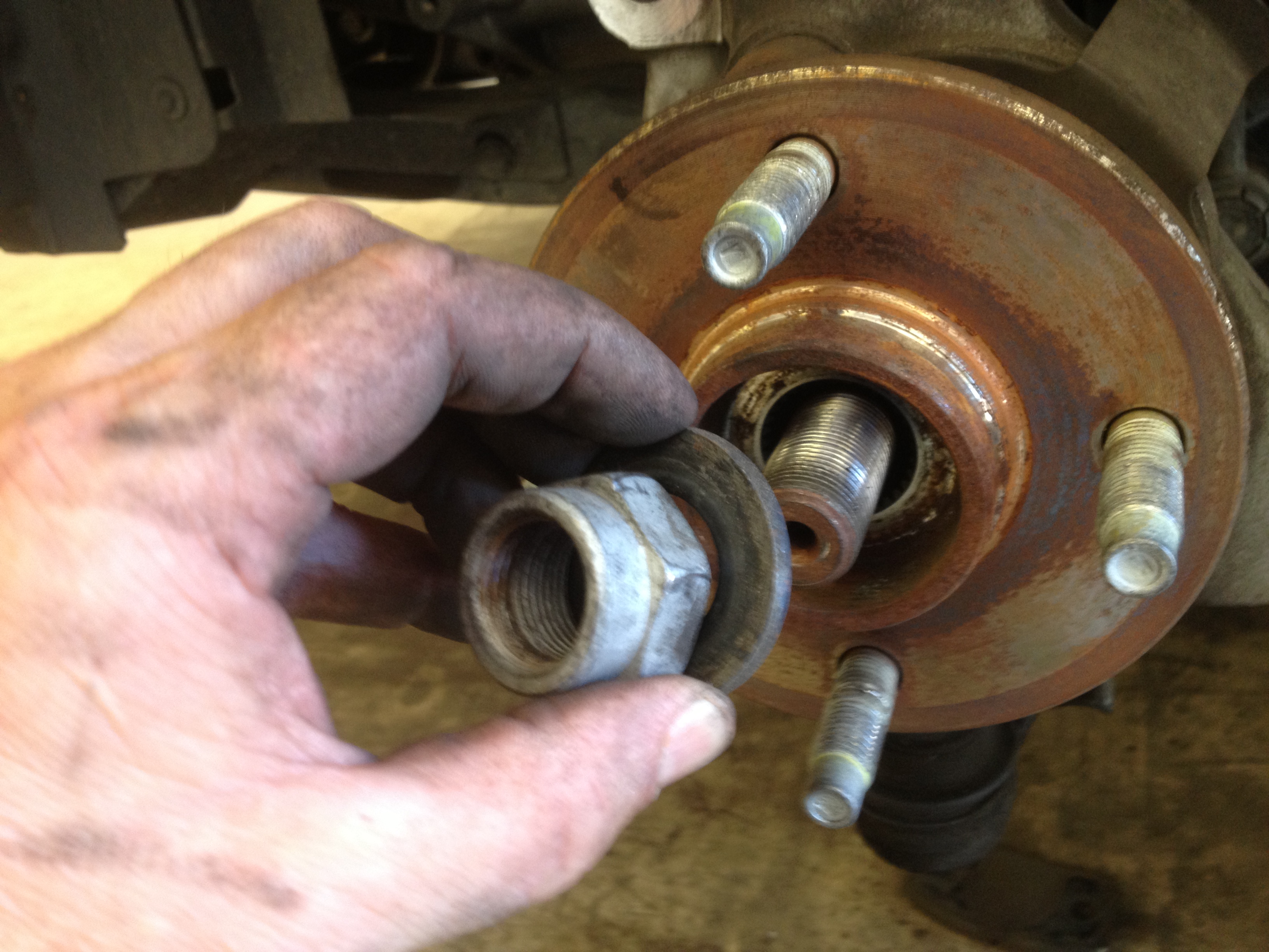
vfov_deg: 40.7
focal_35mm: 35
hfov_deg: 52.6
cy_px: 476
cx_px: 634
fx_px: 1283
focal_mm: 4.28
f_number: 2.4
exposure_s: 1/20
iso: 125
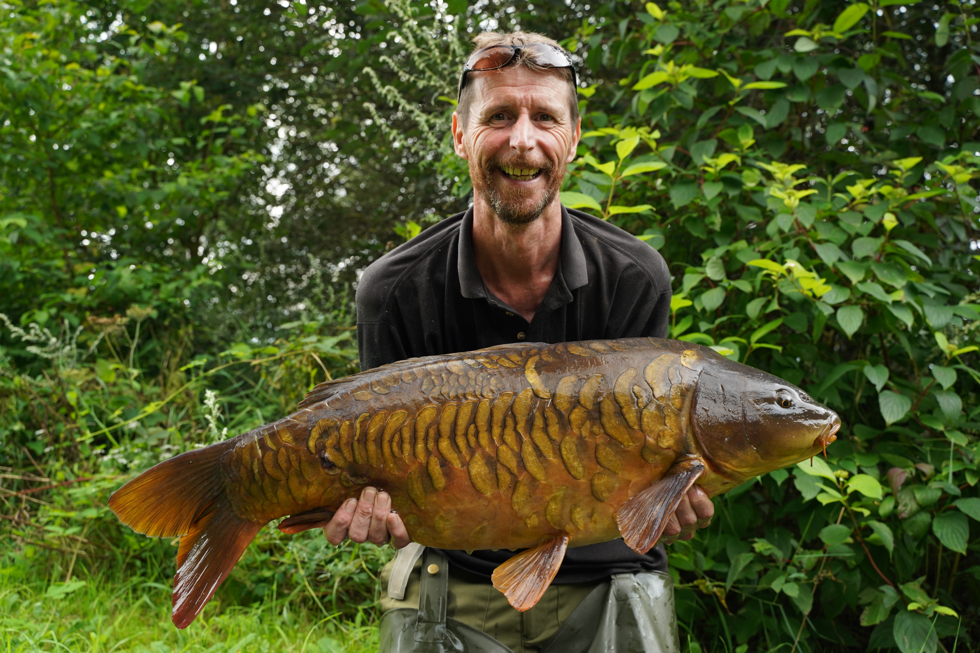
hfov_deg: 51.9
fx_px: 1007
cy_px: 326
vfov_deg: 36.0
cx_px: 490
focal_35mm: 37
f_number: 5.6
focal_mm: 37
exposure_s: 1/80
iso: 400
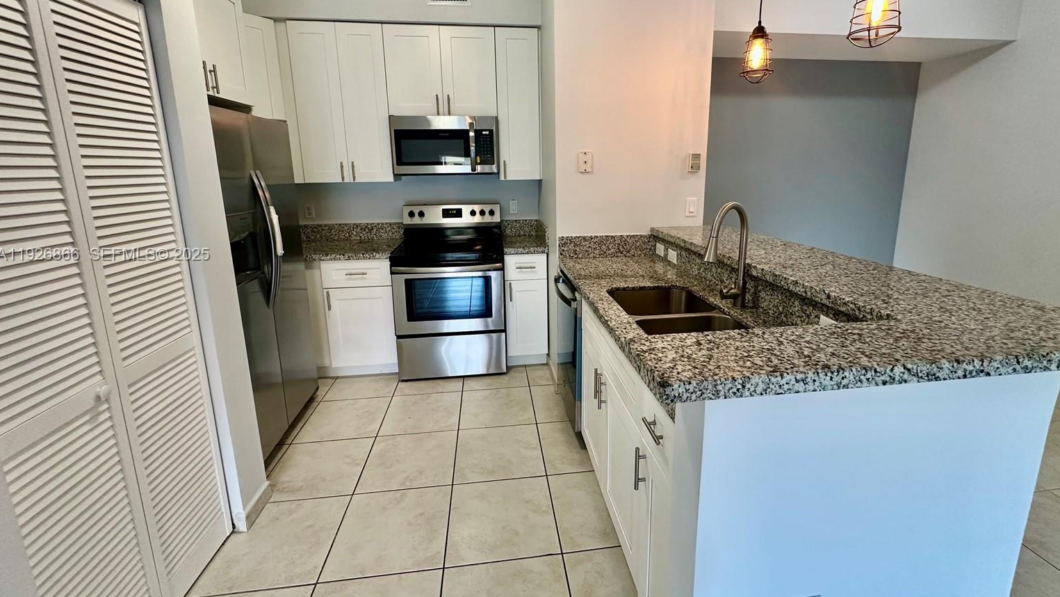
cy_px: 255
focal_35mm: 16
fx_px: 450
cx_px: 549
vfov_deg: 66.8
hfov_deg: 99.3
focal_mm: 2.22
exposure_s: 1/120
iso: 250
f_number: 2.2
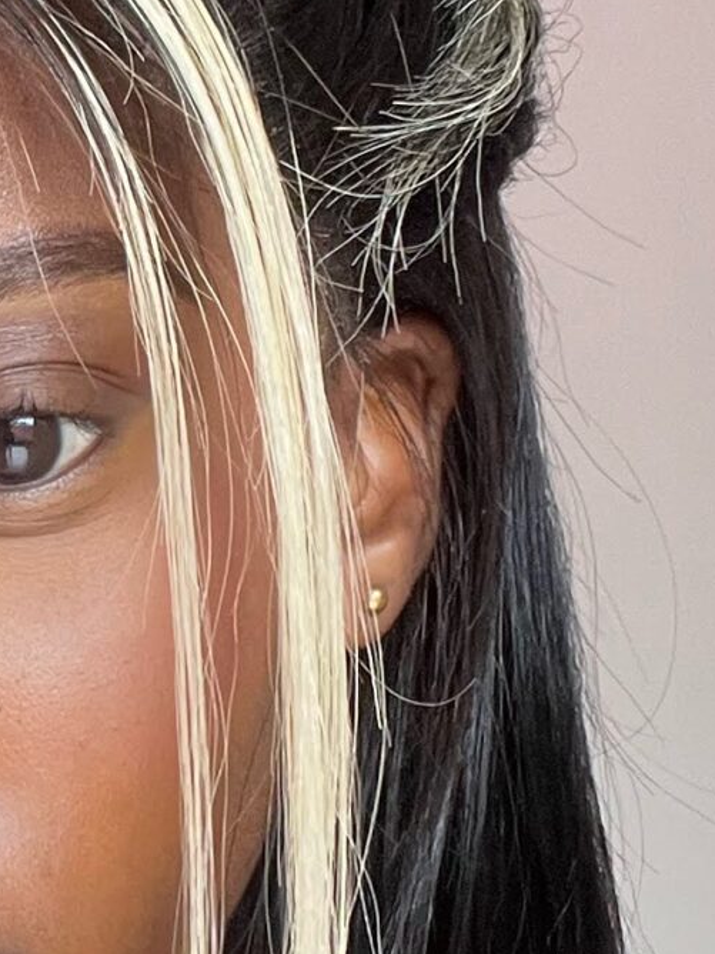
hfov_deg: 12.5
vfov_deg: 17.1
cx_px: -237
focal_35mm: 115
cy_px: 354
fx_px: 3167
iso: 100
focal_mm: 2.71
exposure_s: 1/60
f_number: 2.2
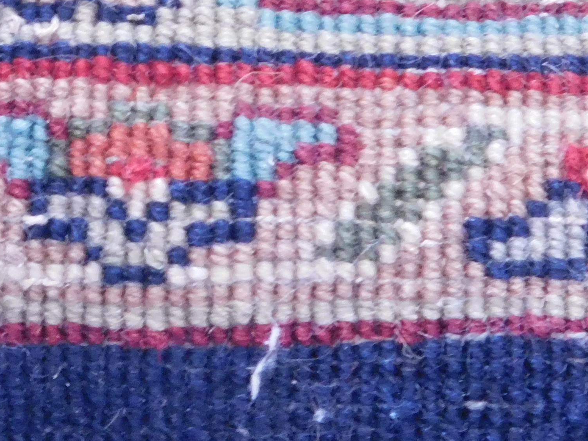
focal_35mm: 138
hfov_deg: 14.2
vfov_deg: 10.6
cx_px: 97
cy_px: 468
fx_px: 2344
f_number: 3.7
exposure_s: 1/25
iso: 400
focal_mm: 8
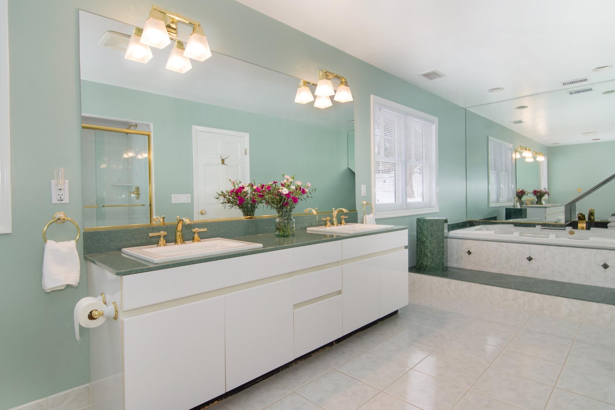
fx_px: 317
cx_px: 303
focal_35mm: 19
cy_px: 207
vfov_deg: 65.8
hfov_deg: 88.2
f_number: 11
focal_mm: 11
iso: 640
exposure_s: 1/60
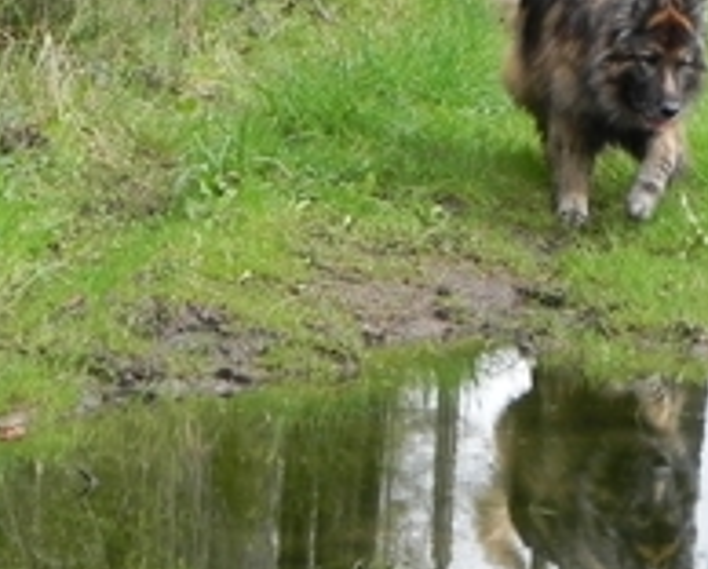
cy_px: 226
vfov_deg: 6.1
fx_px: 5375
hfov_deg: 7.5
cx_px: 390
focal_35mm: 256
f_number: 4
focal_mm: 15.1
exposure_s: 1/96.8
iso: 160
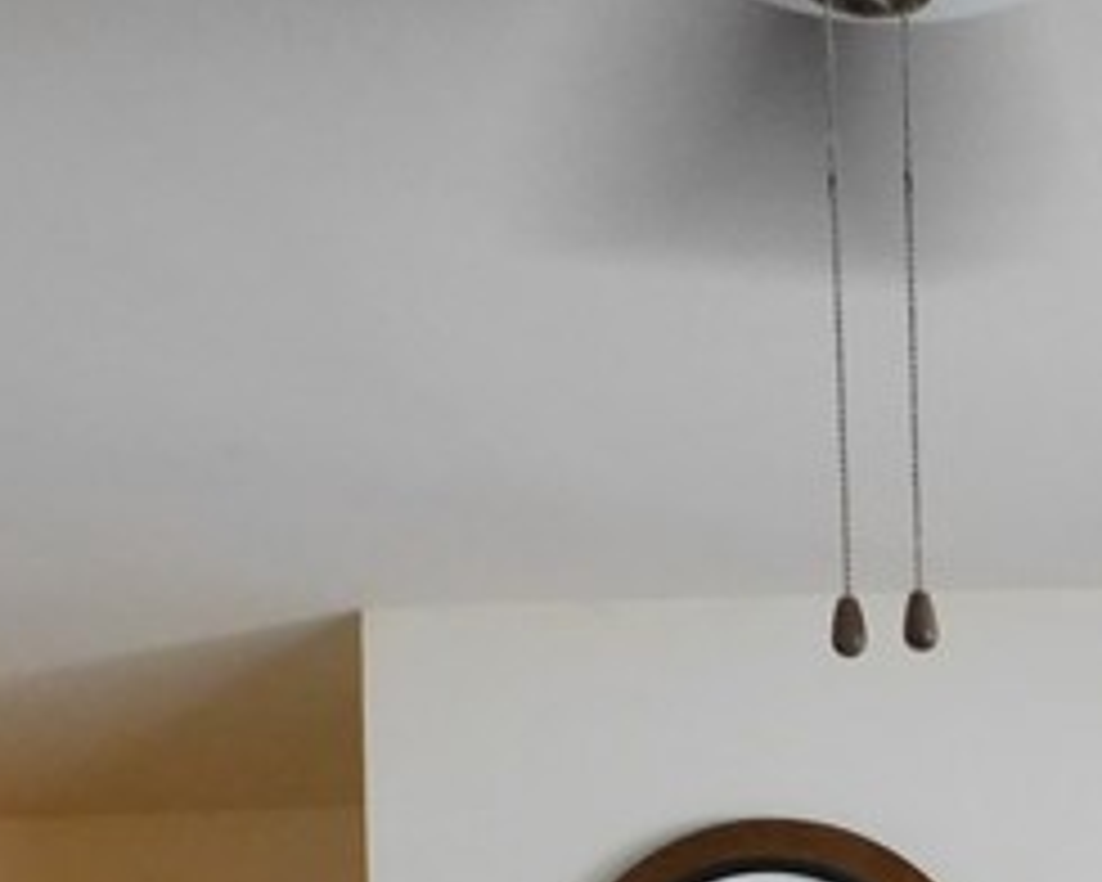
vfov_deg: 14.3
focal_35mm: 94
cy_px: 1638
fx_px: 3066
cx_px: 1313
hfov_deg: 19.2
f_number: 3
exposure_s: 1/30
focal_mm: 4
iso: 250
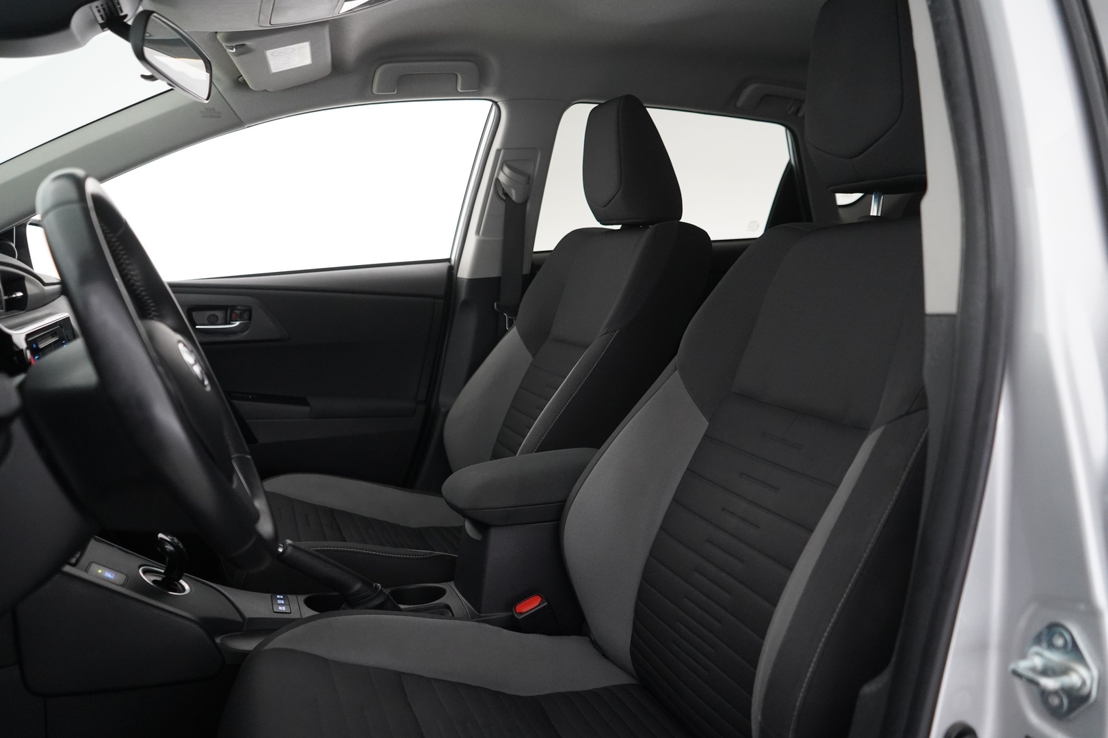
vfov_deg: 46.4
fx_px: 862
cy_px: 369
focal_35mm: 28
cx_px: 554
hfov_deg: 65.5
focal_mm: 28
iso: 4000
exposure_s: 1/60
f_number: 3.5
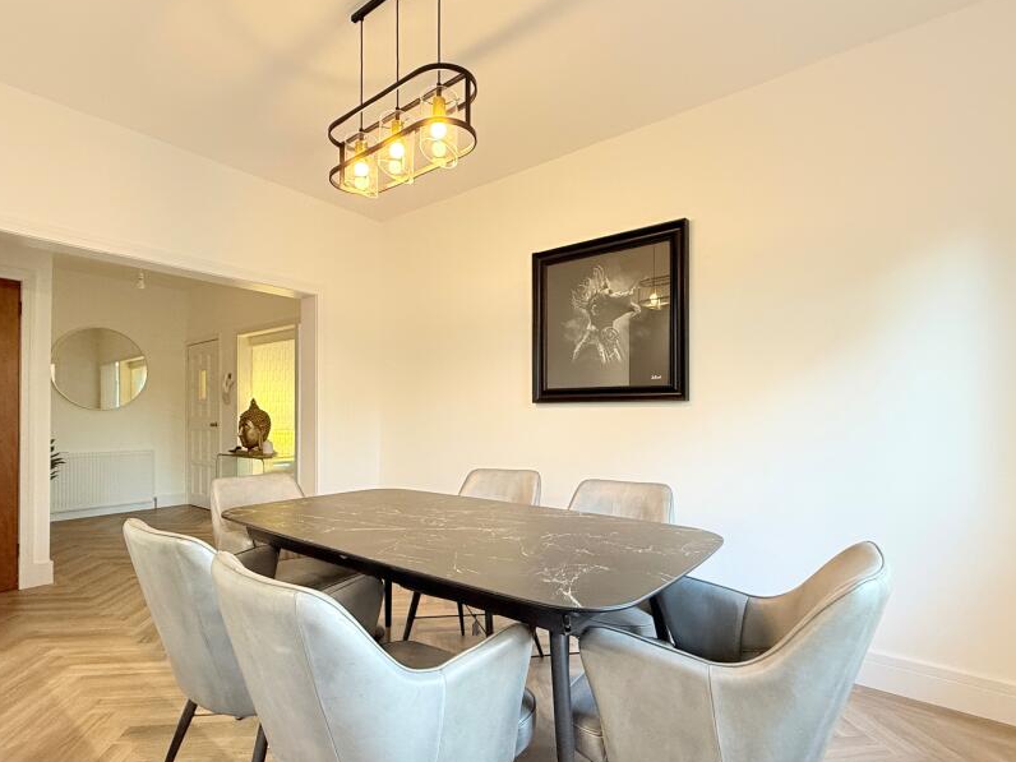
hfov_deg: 87.7
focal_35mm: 18
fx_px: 528
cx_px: 477
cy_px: 411
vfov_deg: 71.5
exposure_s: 1/50
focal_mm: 2.22
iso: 320
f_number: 2.2
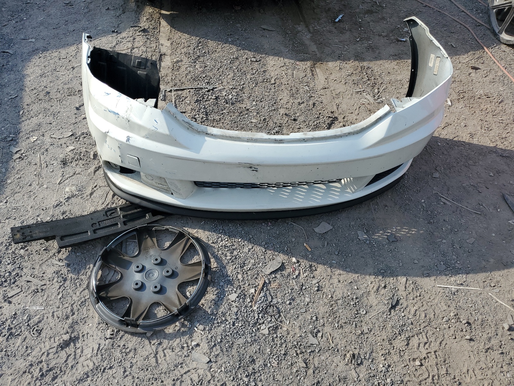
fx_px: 386
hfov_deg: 67.3
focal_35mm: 26
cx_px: 257
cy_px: 193
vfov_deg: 53.1
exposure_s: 1/2500
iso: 50
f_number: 1.5
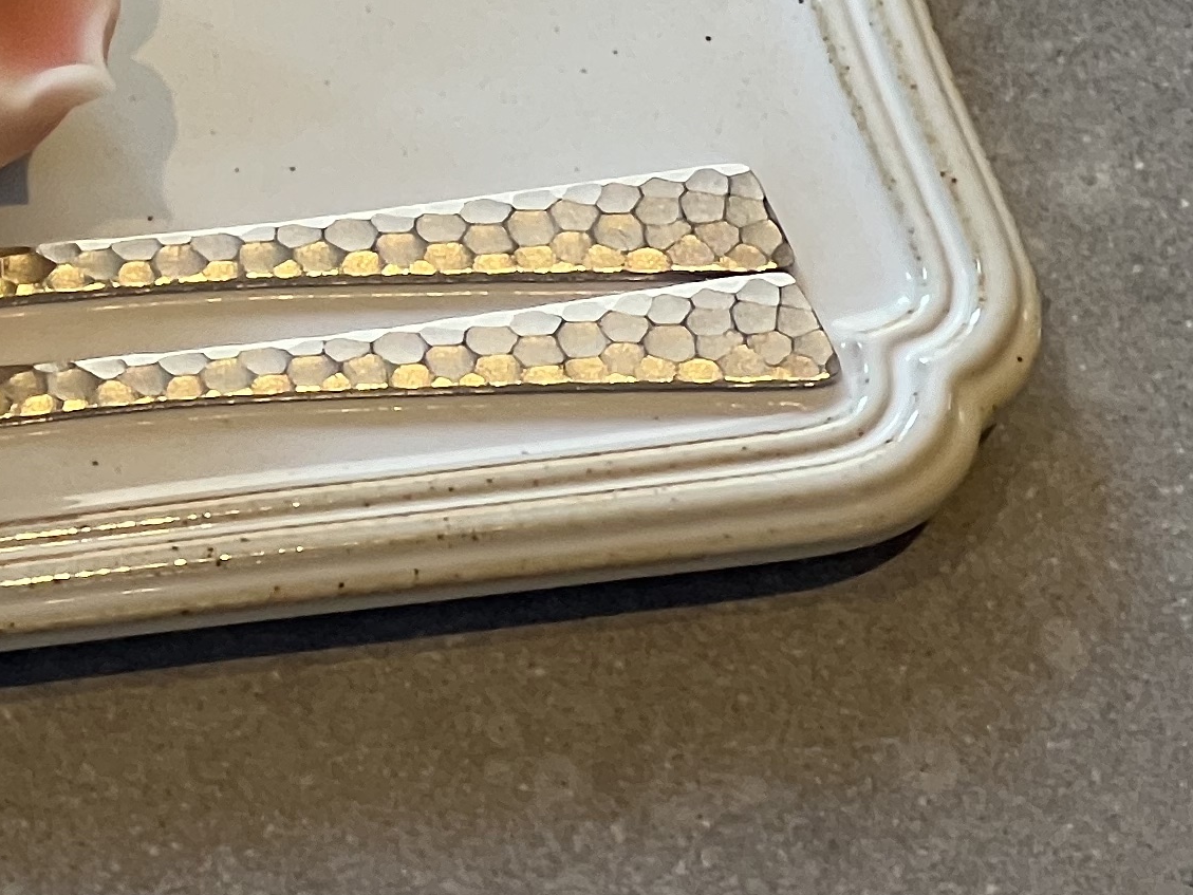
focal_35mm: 275
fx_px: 9479
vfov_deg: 5.3
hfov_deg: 7.0
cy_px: -585
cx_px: -919
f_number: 2.8
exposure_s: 1/100
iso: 200
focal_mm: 9
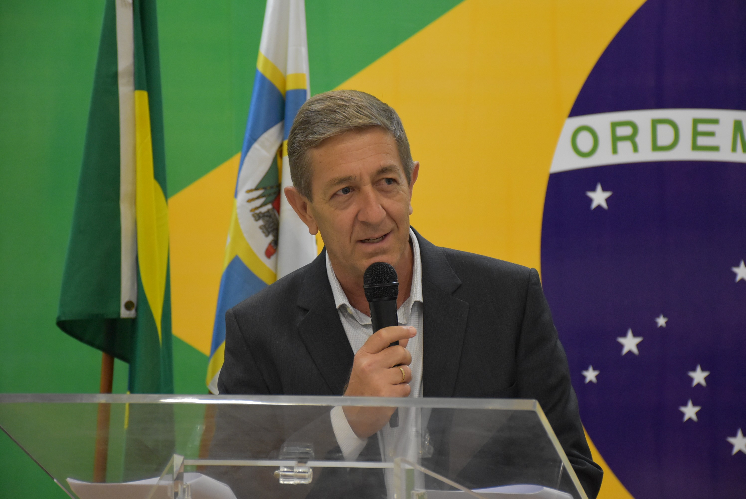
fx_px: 2489
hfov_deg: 17.0
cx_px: 373
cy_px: 250
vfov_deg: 11.4
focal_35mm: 120
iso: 2500
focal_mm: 80
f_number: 5.3
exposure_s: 1/60
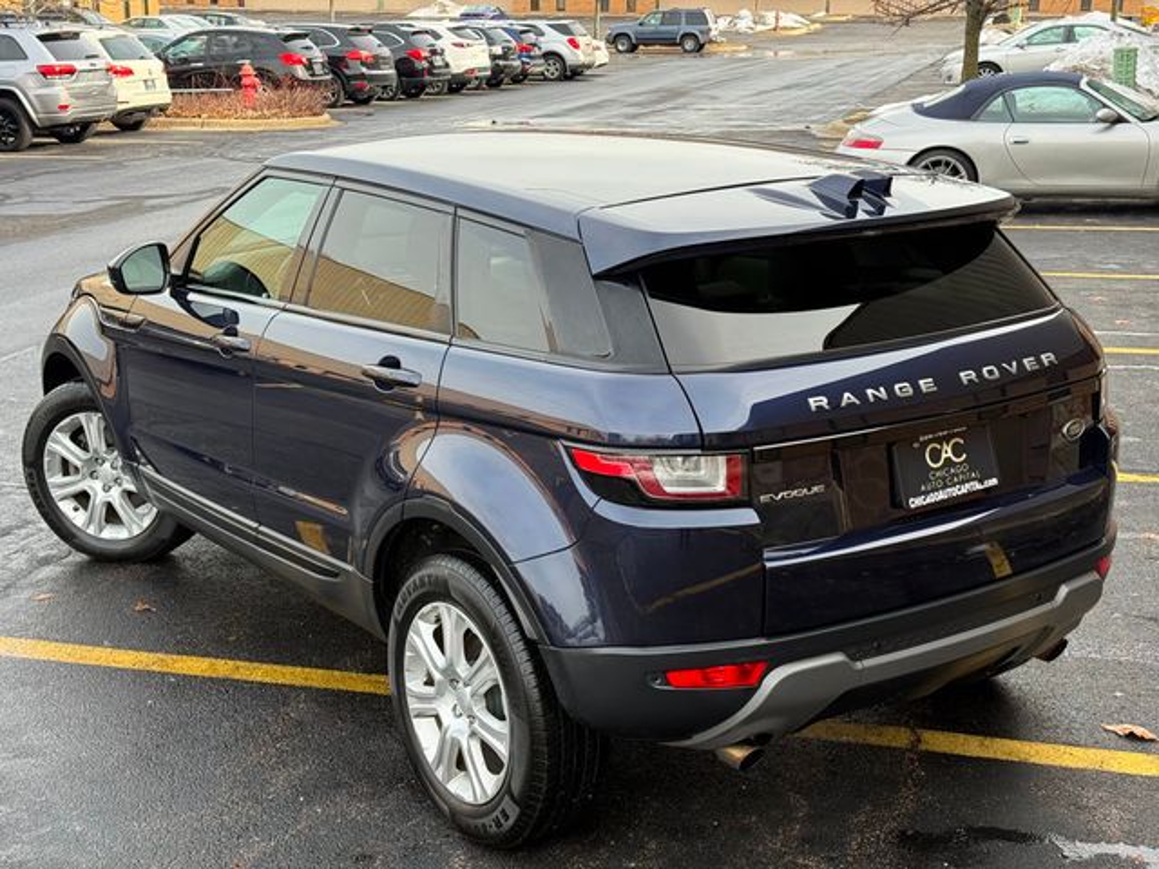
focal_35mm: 48
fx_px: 1607
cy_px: 434
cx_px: 580
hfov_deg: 39.7
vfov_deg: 30.3
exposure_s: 1/578
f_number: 1.78
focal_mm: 6.76
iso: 64
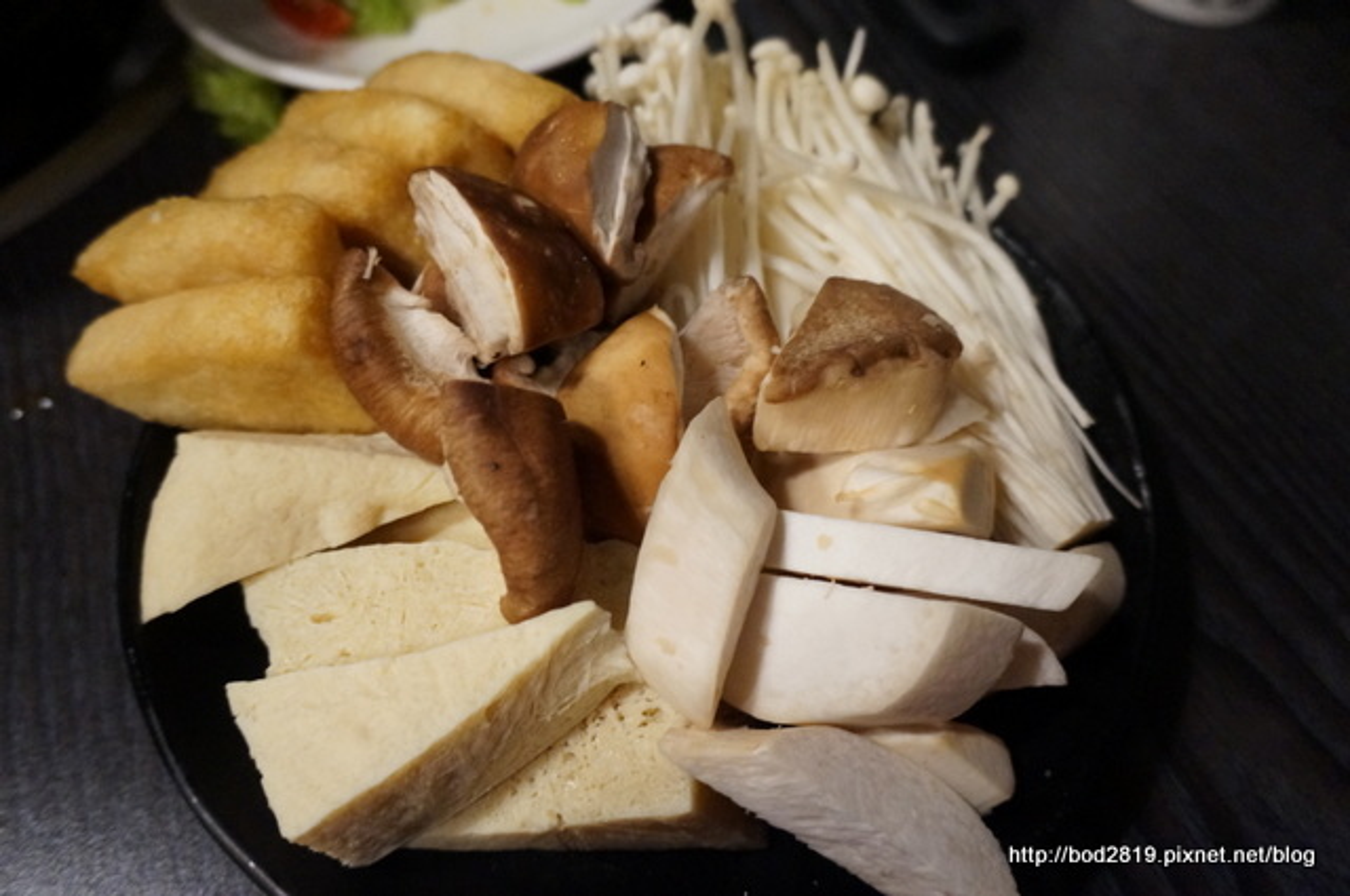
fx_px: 1180
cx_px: 675
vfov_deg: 41.6
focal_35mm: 32
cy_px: 448
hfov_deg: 59.6
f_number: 4
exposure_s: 1/20
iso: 3200
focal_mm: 21
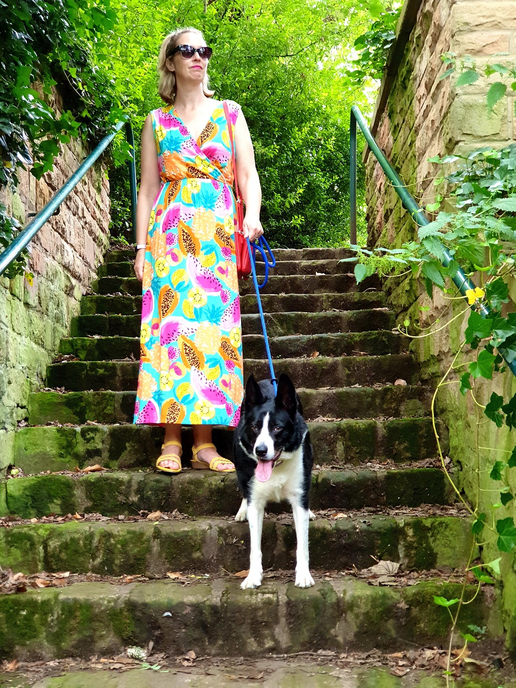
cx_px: 258
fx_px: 1033
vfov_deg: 36.8
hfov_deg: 28.0
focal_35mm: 52
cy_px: 344
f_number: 2.4
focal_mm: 6
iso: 160
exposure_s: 1/33
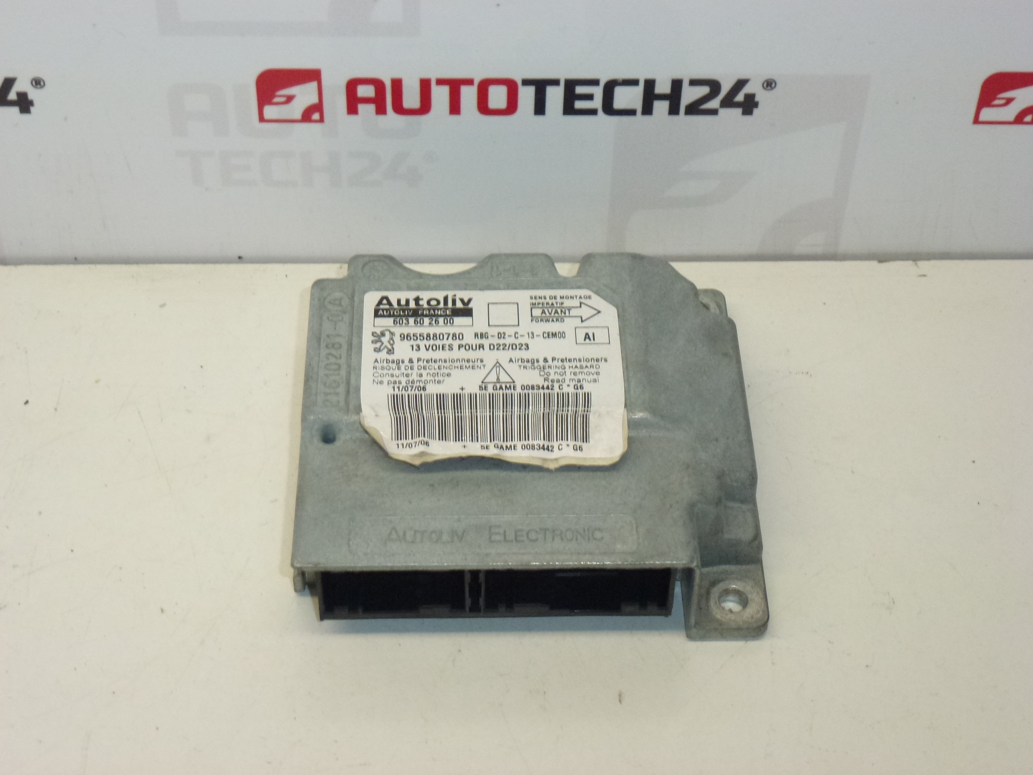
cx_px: 516
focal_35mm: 57
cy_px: 388
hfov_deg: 33.8
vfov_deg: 25.7
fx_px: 1701
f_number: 4.4
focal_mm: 10.1
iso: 400
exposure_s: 1/250
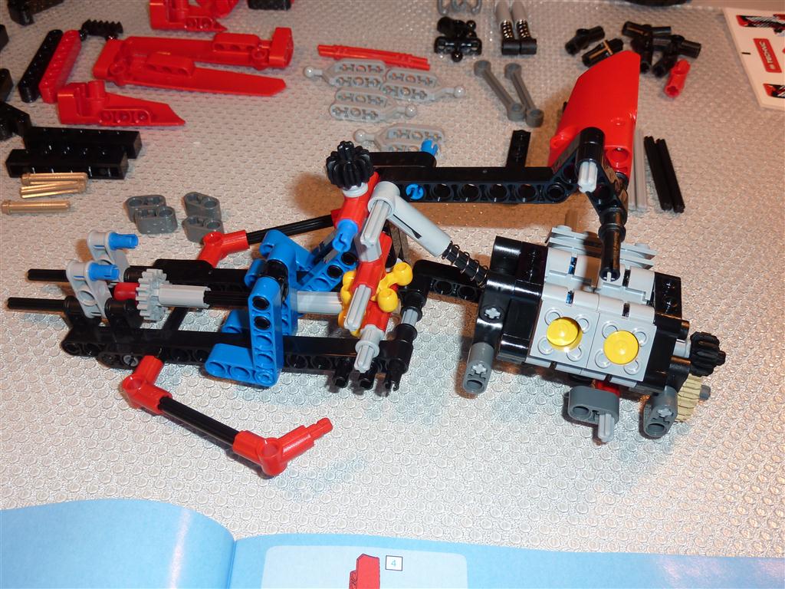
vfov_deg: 36.0
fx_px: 907
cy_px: 294
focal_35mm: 40
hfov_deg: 46.8
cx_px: 392
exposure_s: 1/30
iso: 100
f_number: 3.6
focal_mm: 6.5
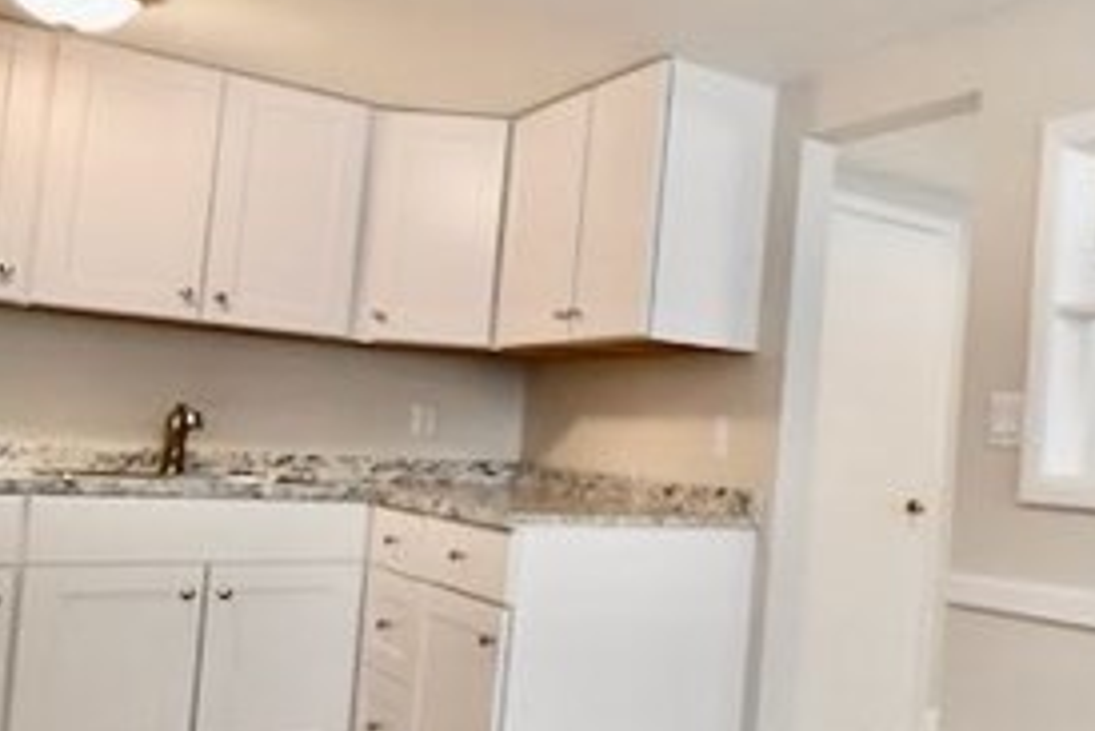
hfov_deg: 42.3
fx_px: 1098
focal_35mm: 36
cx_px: 1191
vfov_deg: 36.8
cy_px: 383
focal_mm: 11
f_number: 5.6
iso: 800
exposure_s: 1/125
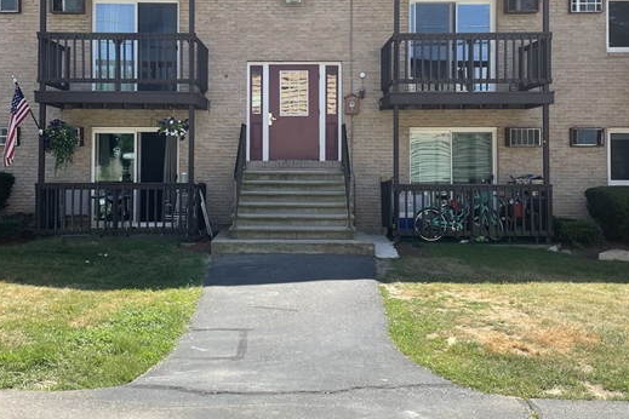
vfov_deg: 33.2
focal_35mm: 40
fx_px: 699
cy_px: 148
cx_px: 296
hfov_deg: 48.4
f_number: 1.6
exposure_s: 1/1511
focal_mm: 4.2
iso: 32
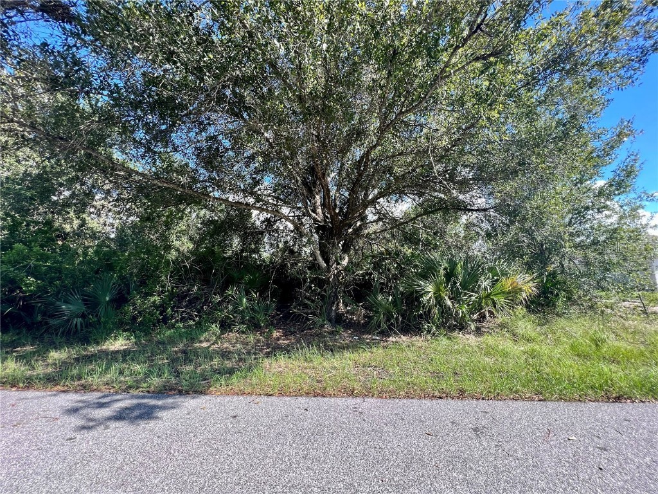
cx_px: 329
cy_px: 247
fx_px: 247
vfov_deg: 89.9
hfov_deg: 106.2
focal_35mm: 13
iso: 32
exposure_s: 1/238
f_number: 1.8
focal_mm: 1.57
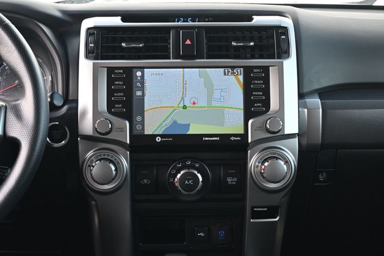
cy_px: 128
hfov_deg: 34.2
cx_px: 192
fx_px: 624
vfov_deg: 23.2
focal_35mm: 58
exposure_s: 1/125
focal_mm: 39
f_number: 5.6
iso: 560
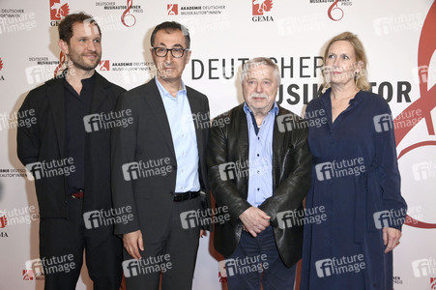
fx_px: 484
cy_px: 145
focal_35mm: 40
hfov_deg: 48.5
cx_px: 218
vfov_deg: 33.4
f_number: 5.6
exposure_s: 1/250
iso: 800
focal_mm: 40
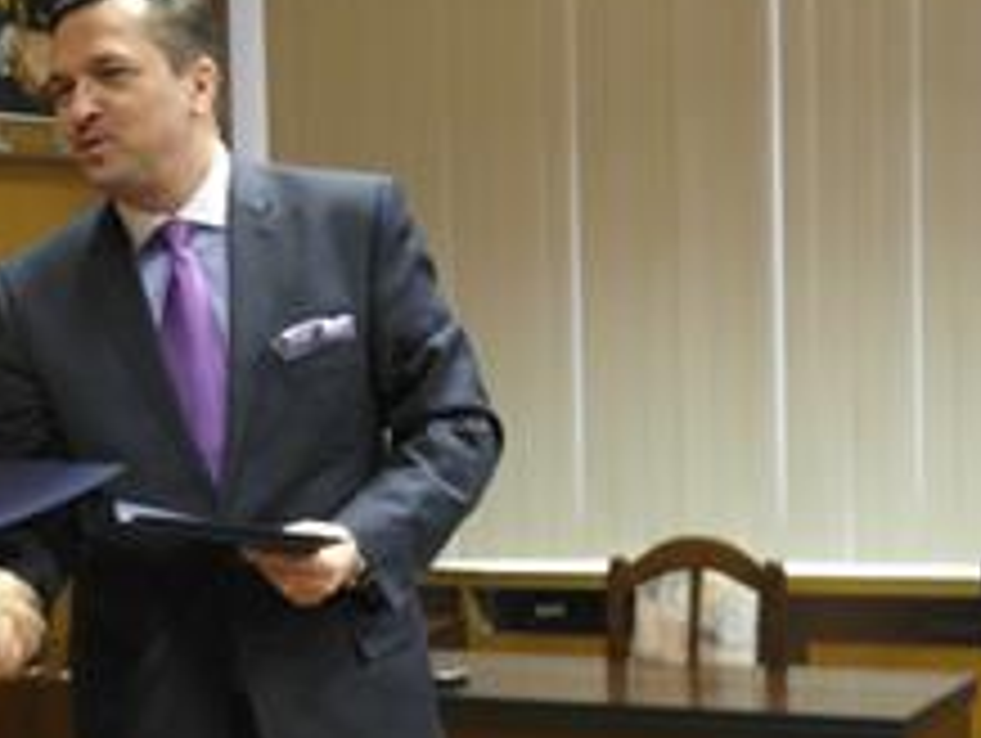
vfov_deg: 16.2
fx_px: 2582
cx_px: 196
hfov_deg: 21.3
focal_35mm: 91
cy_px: 520
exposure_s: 1/20
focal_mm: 9.1
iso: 320
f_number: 2.1
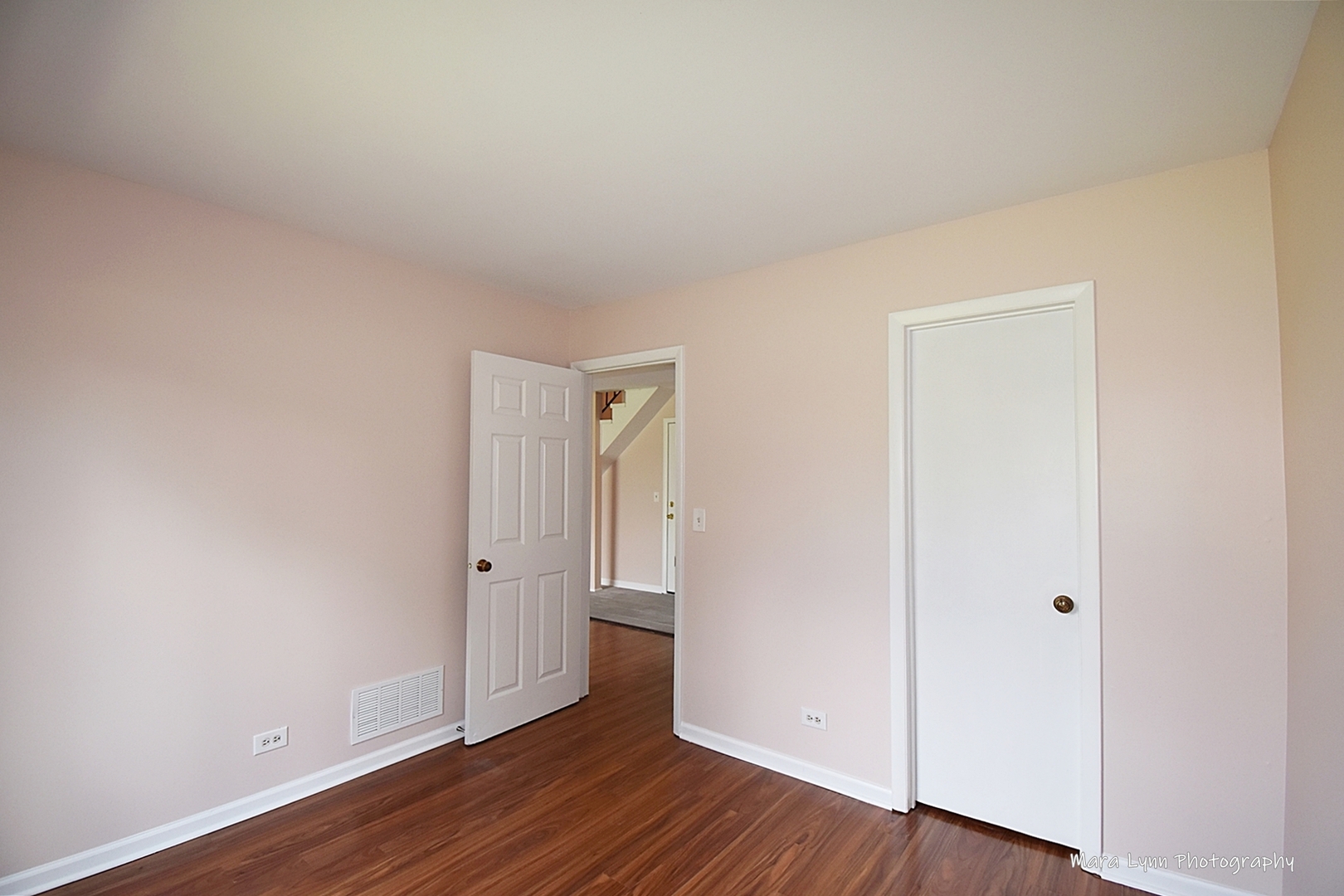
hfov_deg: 100.4
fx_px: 560
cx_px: 672
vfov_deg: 77.3
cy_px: 448
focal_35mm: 15
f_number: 5.6
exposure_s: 1/125
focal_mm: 10
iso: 640
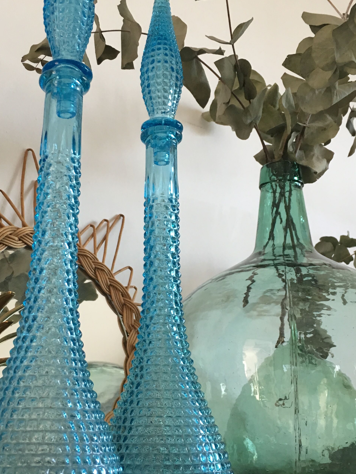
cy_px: 266
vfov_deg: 41.2
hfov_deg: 31.5
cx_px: 158
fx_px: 631
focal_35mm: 46
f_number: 2.2
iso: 125
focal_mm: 4.15
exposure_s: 1/33
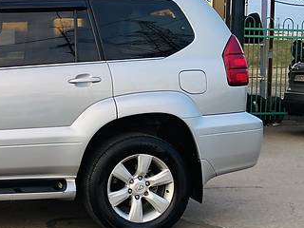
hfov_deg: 27.0
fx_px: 571
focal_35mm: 65
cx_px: -44
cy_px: 108
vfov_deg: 22.6
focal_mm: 4.2
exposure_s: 1/122
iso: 64
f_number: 1.8
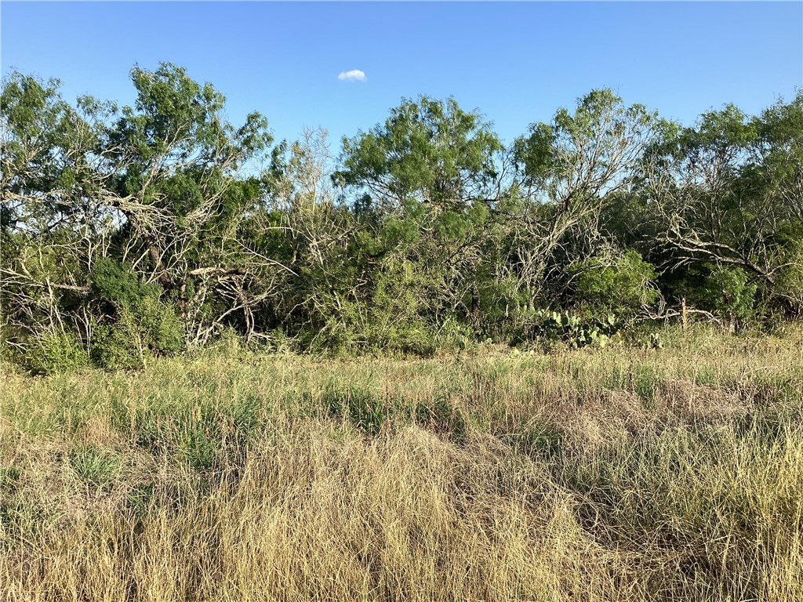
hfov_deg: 58.4
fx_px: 719
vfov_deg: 45.4
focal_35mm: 31
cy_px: 301
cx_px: 402
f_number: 2.4
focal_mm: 3.3
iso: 25
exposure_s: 1/631
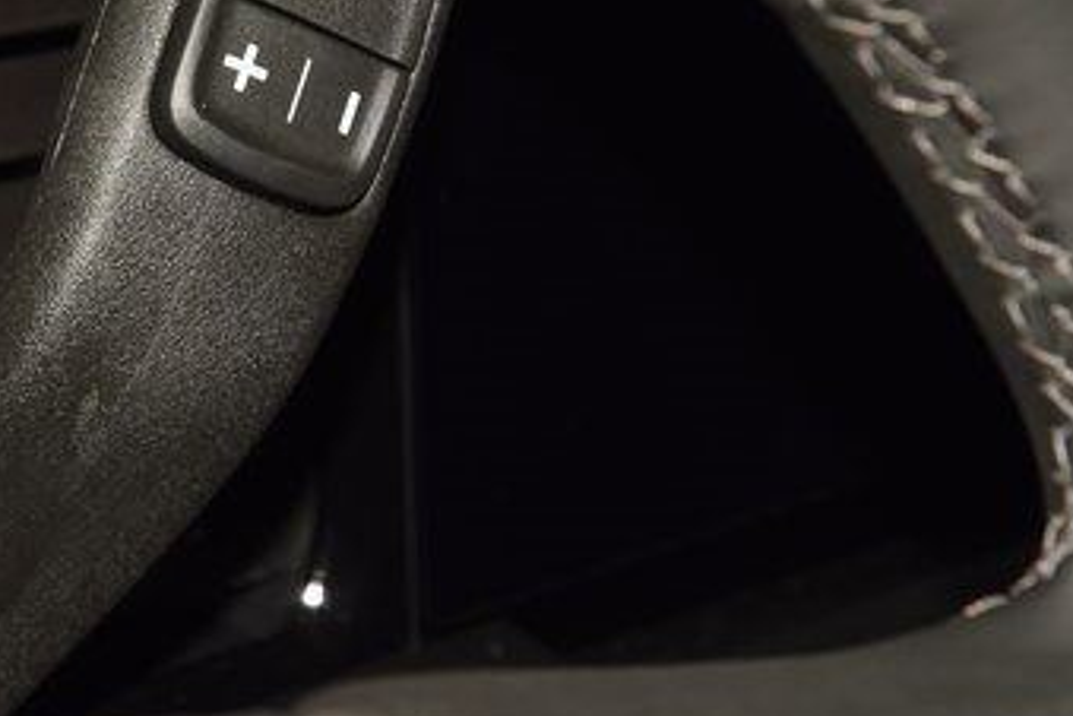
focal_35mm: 198
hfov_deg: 10.4
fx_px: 5901
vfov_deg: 6.9
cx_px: 237
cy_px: 144
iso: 100
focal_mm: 70
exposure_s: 1/125
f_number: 8
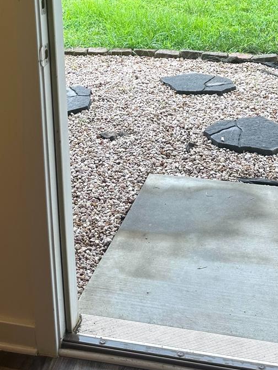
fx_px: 589
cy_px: -14
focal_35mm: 55
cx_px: 167
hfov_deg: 26.5
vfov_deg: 31.8
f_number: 1.78
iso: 64
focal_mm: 6.86
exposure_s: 1/162
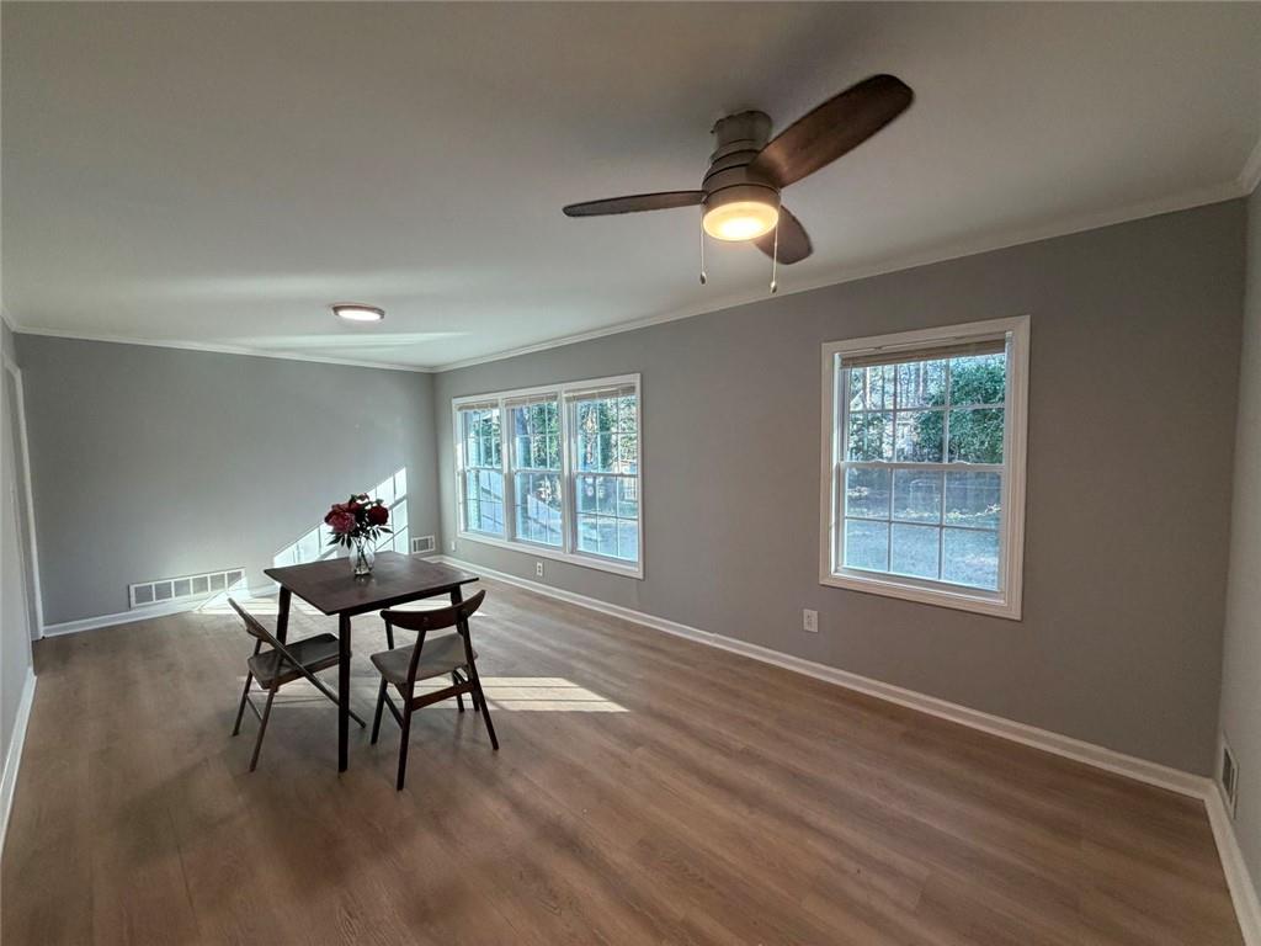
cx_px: 630
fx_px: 510
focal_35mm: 14
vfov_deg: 85.7
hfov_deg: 102.1
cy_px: 473
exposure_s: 1/120
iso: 200
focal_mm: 2.22
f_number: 2.2
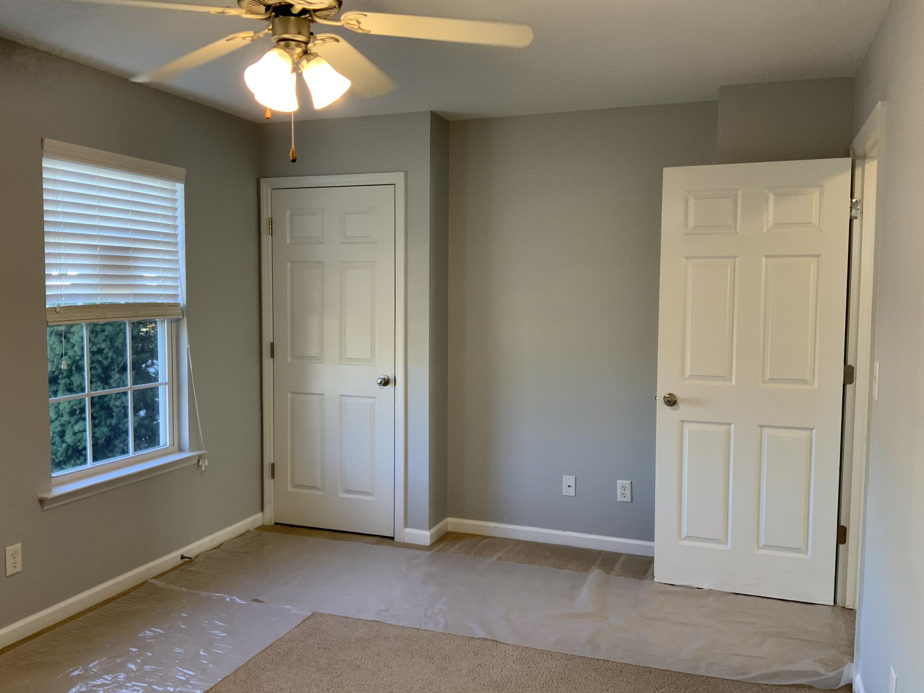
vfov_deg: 46.8
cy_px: 348
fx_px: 801
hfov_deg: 60.0
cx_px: 451
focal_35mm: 30
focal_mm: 3
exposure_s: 1/60
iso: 64
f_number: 1.8
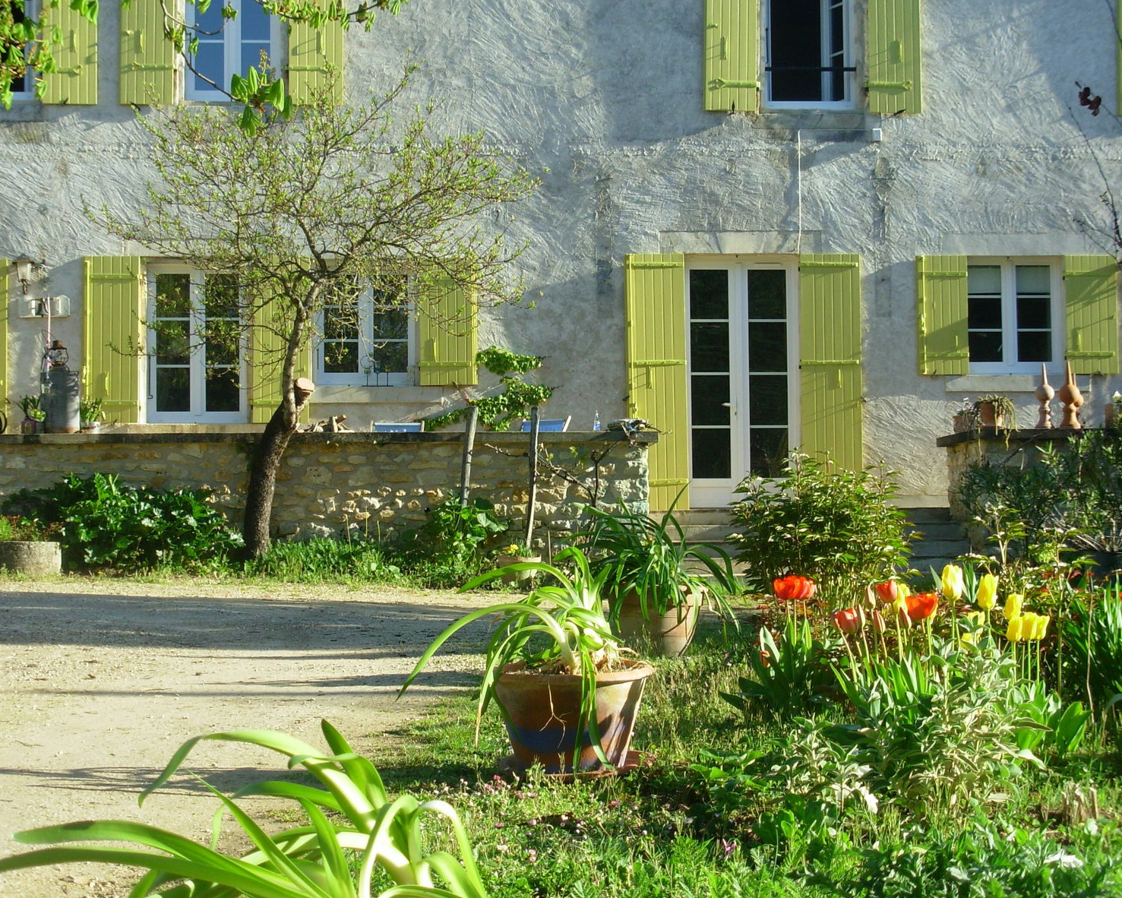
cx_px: 548
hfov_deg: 25.7
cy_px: 447
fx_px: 2458
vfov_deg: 20.7
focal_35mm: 74
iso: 50
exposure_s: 1/332
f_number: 3.5
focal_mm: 11.5
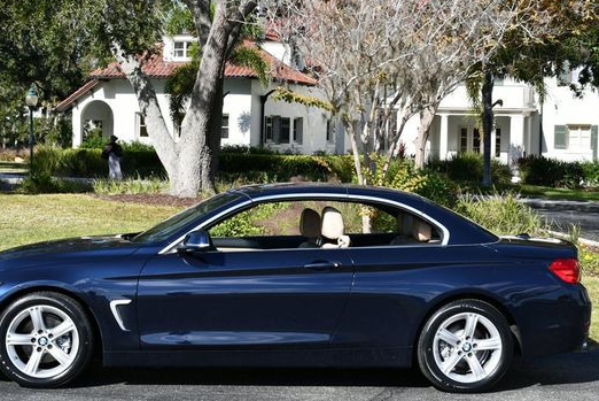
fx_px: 1266
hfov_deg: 26.6
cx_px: 278
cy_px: 195
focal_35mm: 76
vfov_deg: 18.0
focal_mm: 31
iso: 110
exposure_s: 1/250
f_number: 8
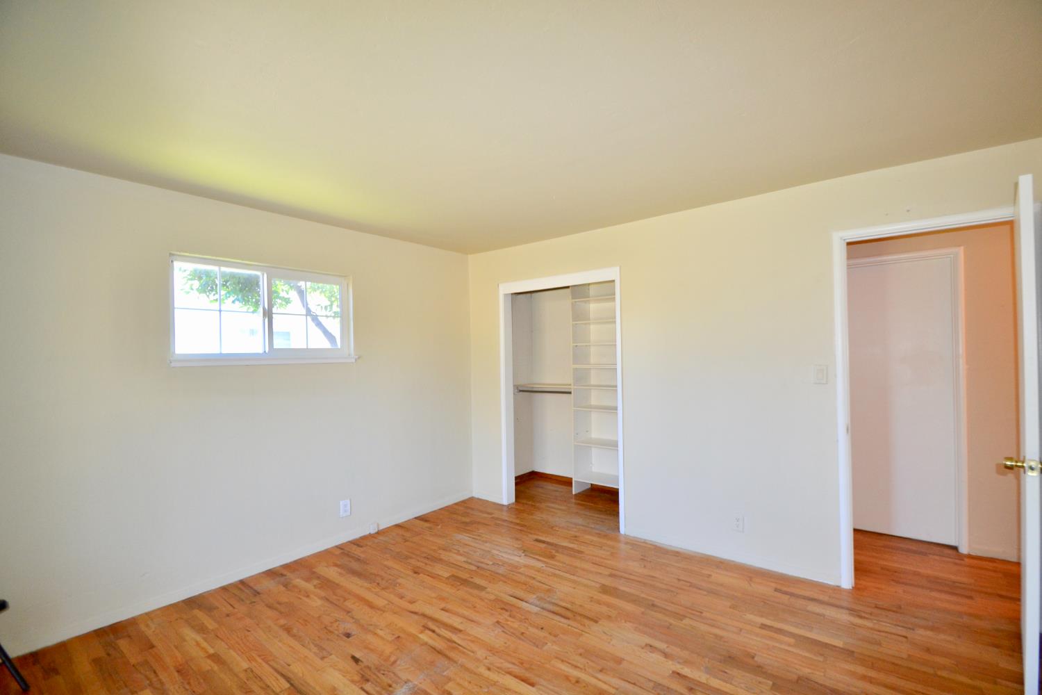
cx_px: 521
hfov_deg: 100.4
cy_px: 348
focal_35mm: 15
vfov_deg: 77.3
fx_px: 434
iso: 500
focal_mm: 10
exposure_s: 1/60
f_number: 3.5
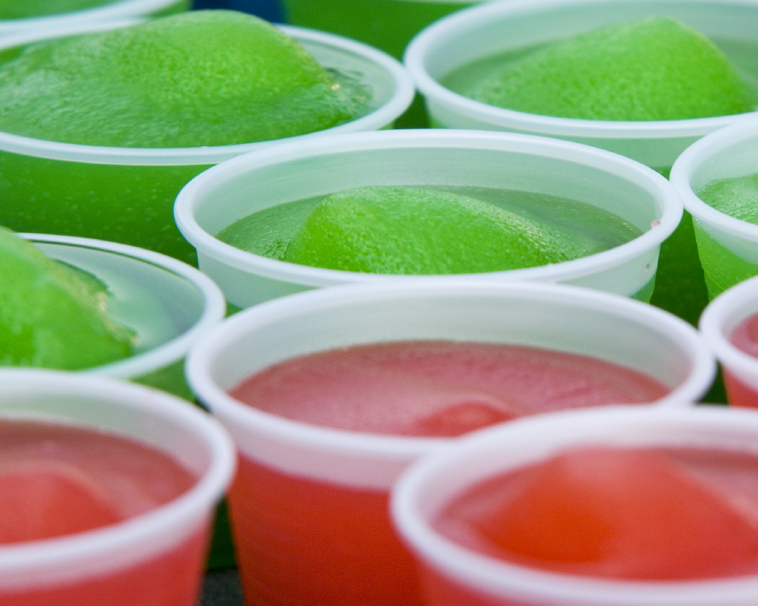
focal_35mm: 469
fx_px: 10523
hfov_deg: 4.1
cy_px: 157
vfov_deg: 3.3
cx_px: 604
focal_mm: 180
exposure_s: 1/250
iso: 200
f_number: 6.3
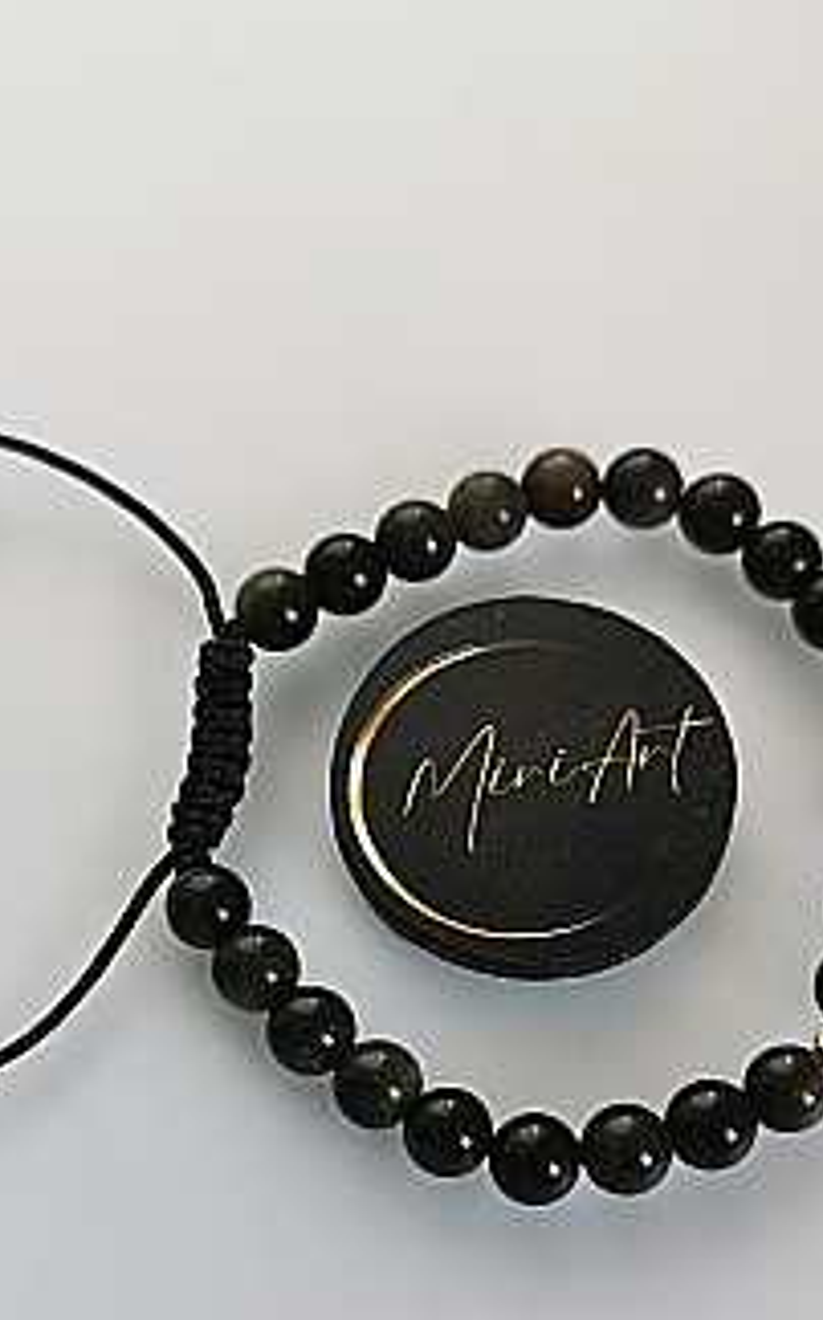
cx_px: 346
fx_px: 2013
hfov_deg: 23.1
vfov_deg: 35.9
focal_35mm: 56
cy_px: 904
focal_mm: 5.56
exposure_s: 1/50
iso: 160
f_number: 1.6
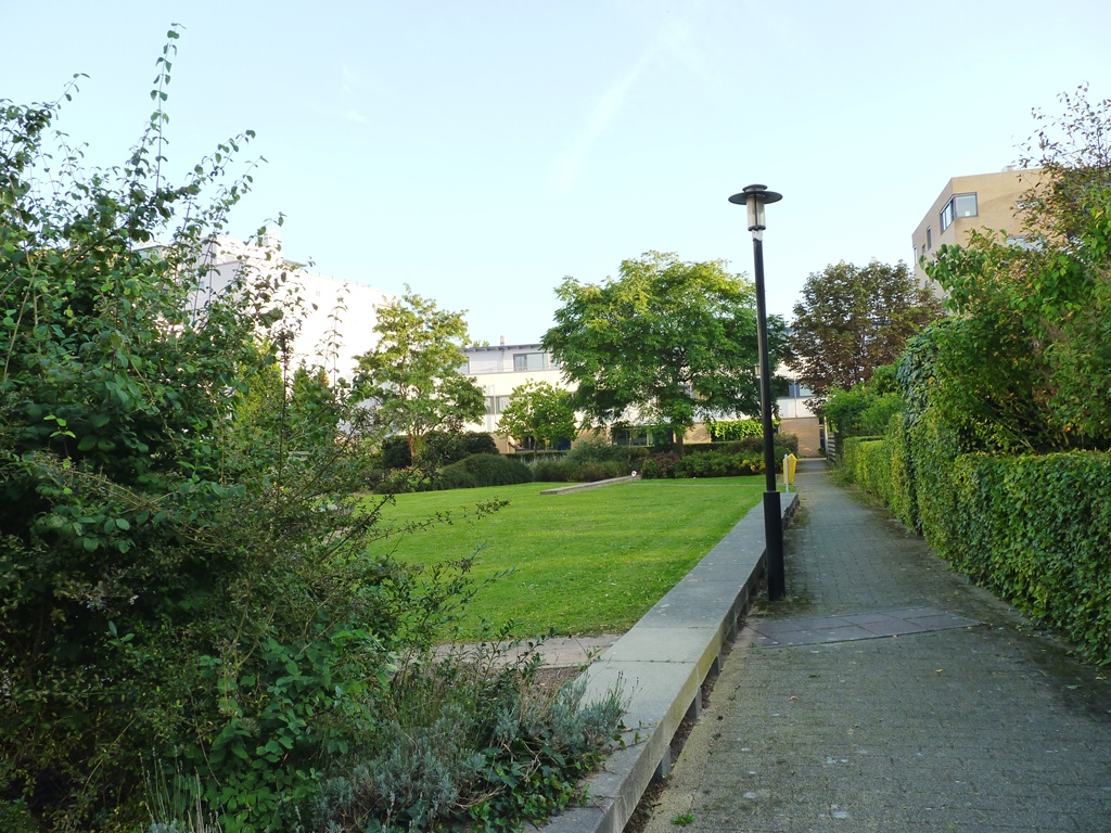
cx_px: 556
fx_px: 867
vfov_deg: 51.4
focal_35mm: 27
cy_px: 416
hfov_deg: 65.3
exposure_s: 1/100
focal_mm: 4.8
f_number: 4
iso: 125
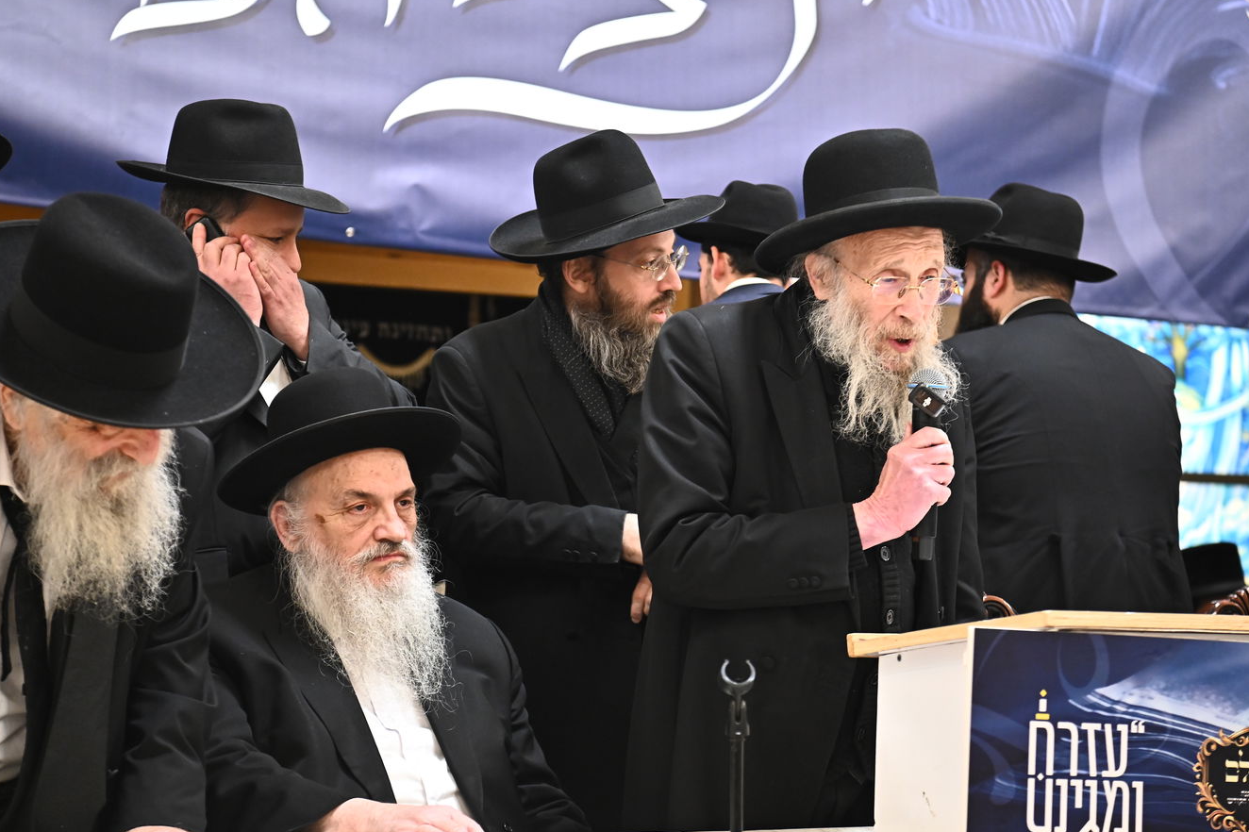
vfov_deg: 18.4
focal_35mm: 74
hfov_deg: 27.3
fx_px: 2567
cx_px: 607
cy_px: 427
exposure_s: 1/125
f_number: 4
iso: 3200
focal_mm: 70
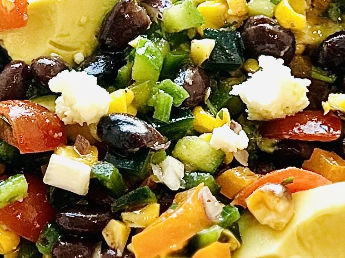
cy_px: 69
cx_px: 198
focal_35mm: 62
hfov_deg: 31.2
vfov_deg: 23.4
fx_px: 618
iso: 125
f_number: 1.78
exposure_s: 1/120
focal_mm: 6.86
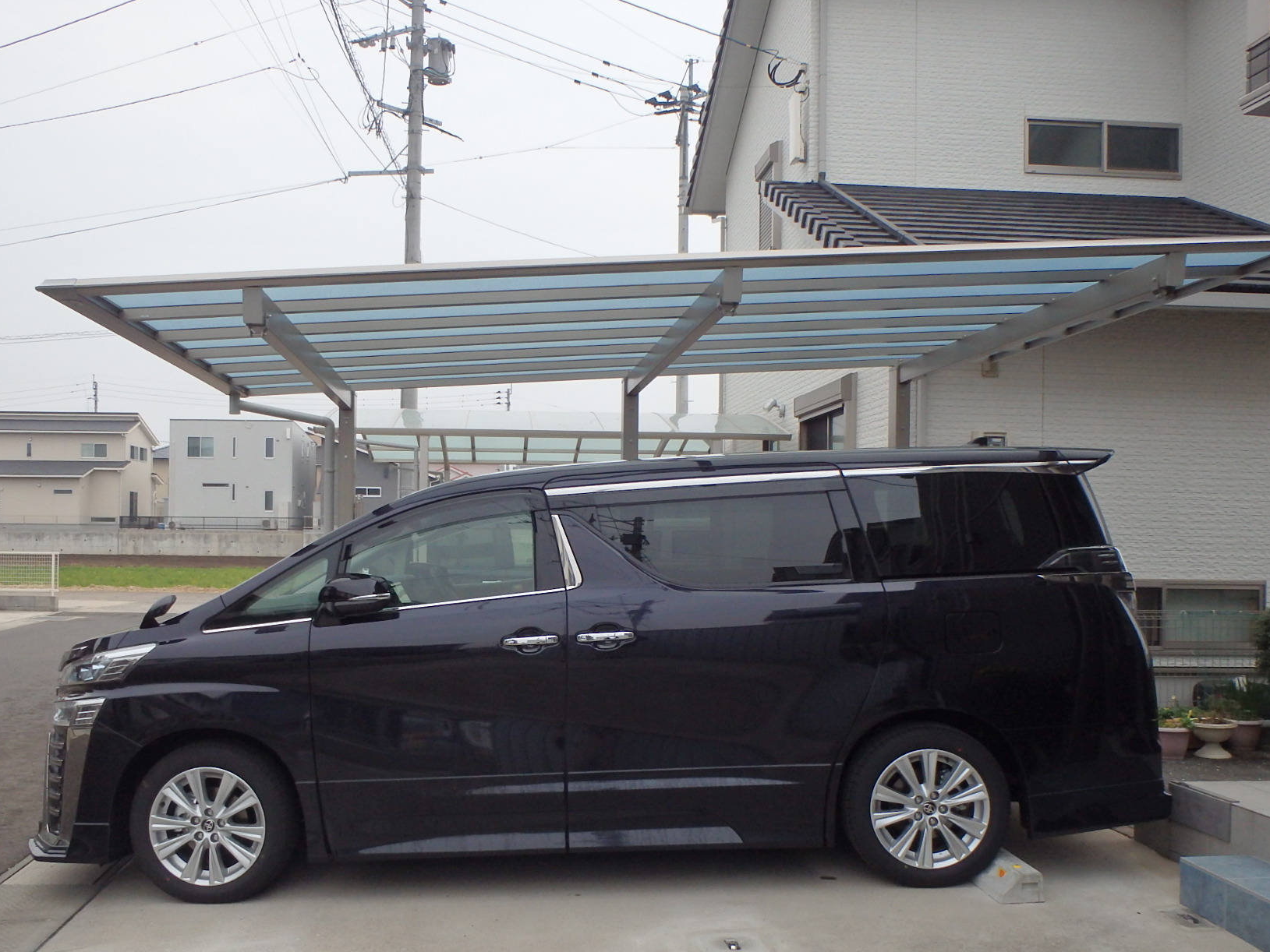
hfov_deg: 55.3
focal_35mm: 33
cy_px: 547
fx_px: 1211
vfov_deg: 42.8
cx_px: 594
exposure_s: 1/60
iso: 160
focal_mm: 5
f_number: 3.9
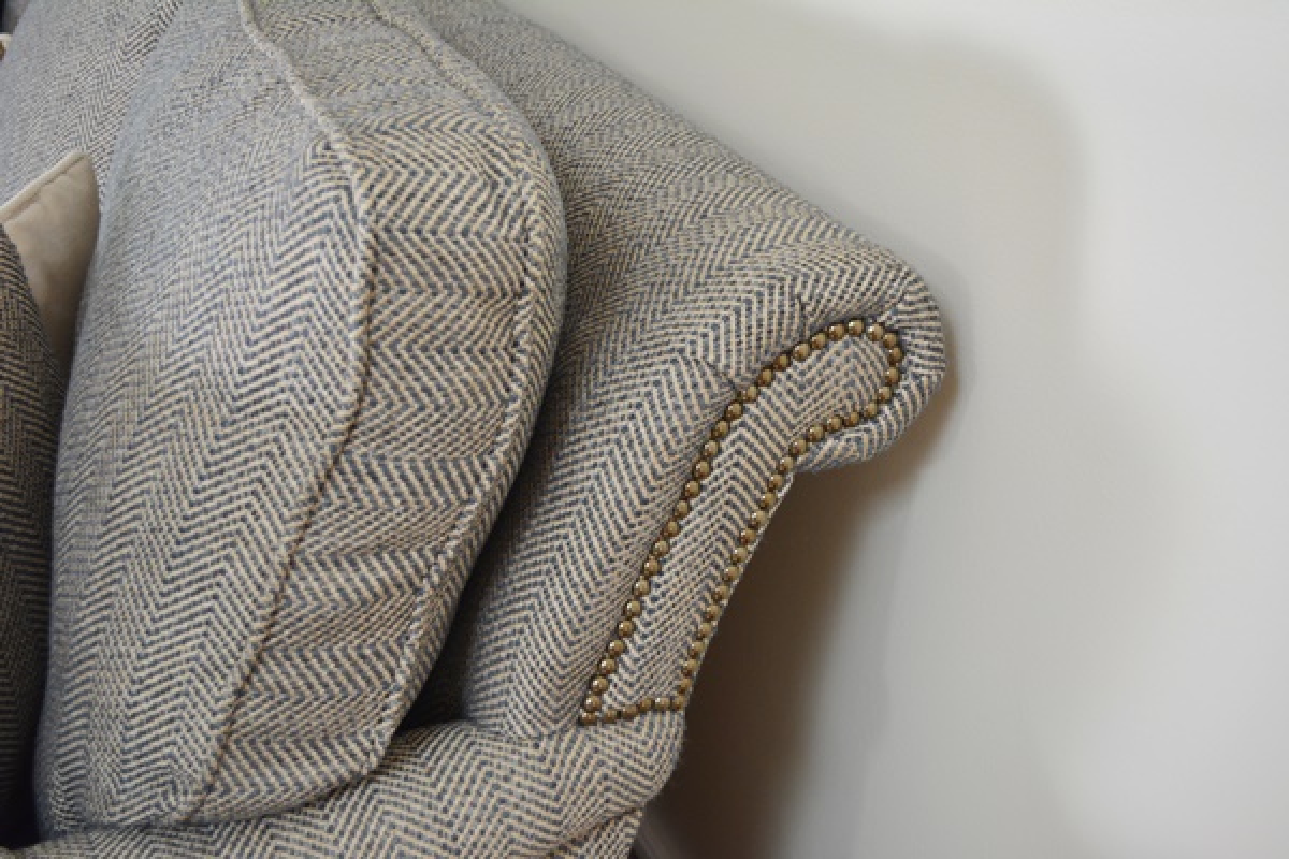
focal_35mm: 44
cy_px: 430
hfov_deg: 45.0
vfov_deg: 30.8
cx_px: 644
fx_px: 1557
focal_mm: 29
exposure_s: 1/40
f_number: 4.5
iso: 800
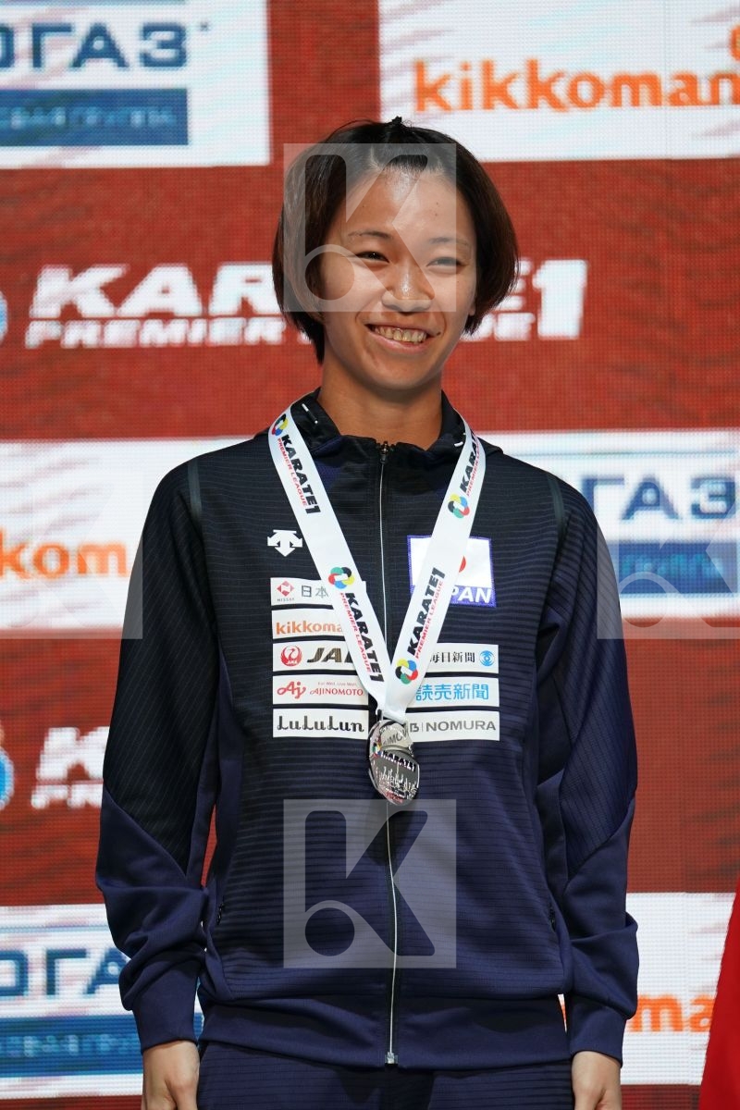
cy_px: 555
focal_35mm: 279
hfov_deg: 4.9
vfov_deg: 7.4
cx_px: 370
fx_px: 8602
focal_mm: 186
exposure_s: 1/250
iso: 320
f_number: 2.8
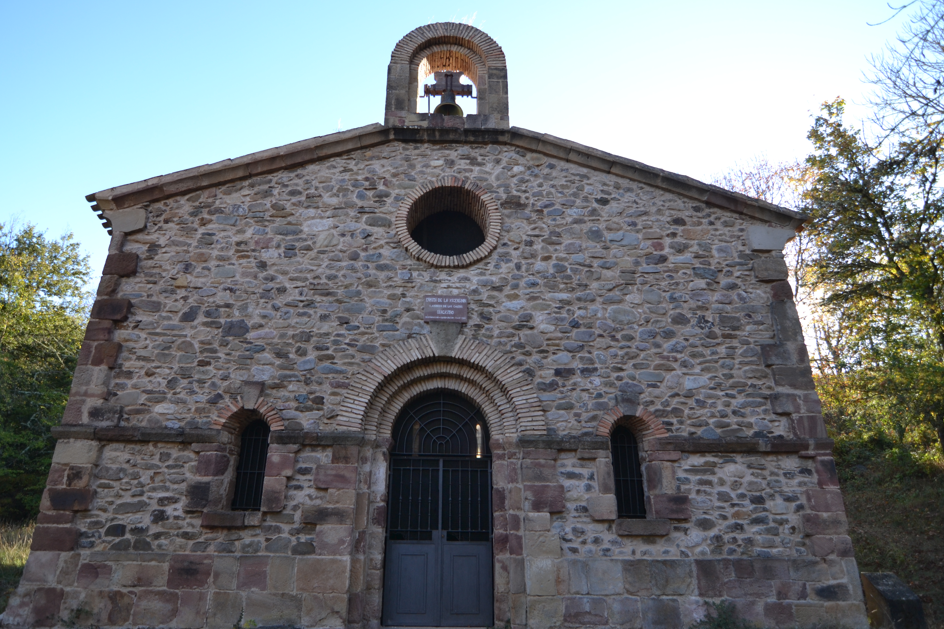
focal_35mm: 19
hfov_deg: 88.2
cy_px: 321
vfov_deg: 65.8
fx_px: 487
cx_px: 459
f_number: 2.8
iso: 100
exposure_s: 1/250
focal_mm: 11
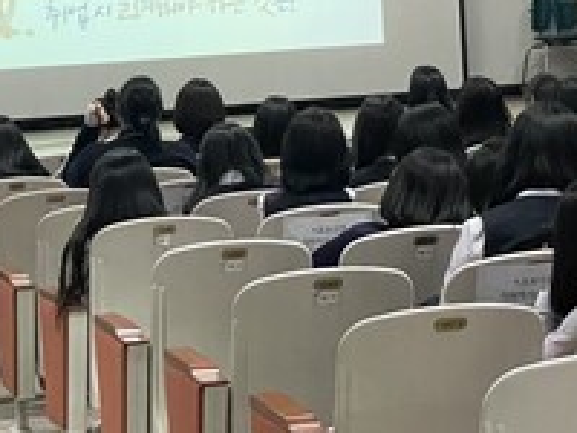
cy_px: 20
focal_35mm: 156
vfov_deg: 9.5
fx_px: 2600
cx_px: 231
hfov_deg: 12.7
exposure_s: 1/60
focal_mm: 6
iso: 640
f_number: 2
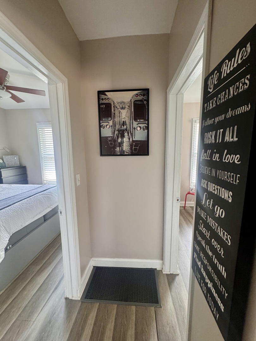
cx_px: 128
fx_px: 138
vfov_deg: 102.1
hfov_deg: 85.7
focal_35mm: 14
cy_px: 170
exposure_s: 1/85
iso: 320
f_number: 2.2
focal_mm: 2.22
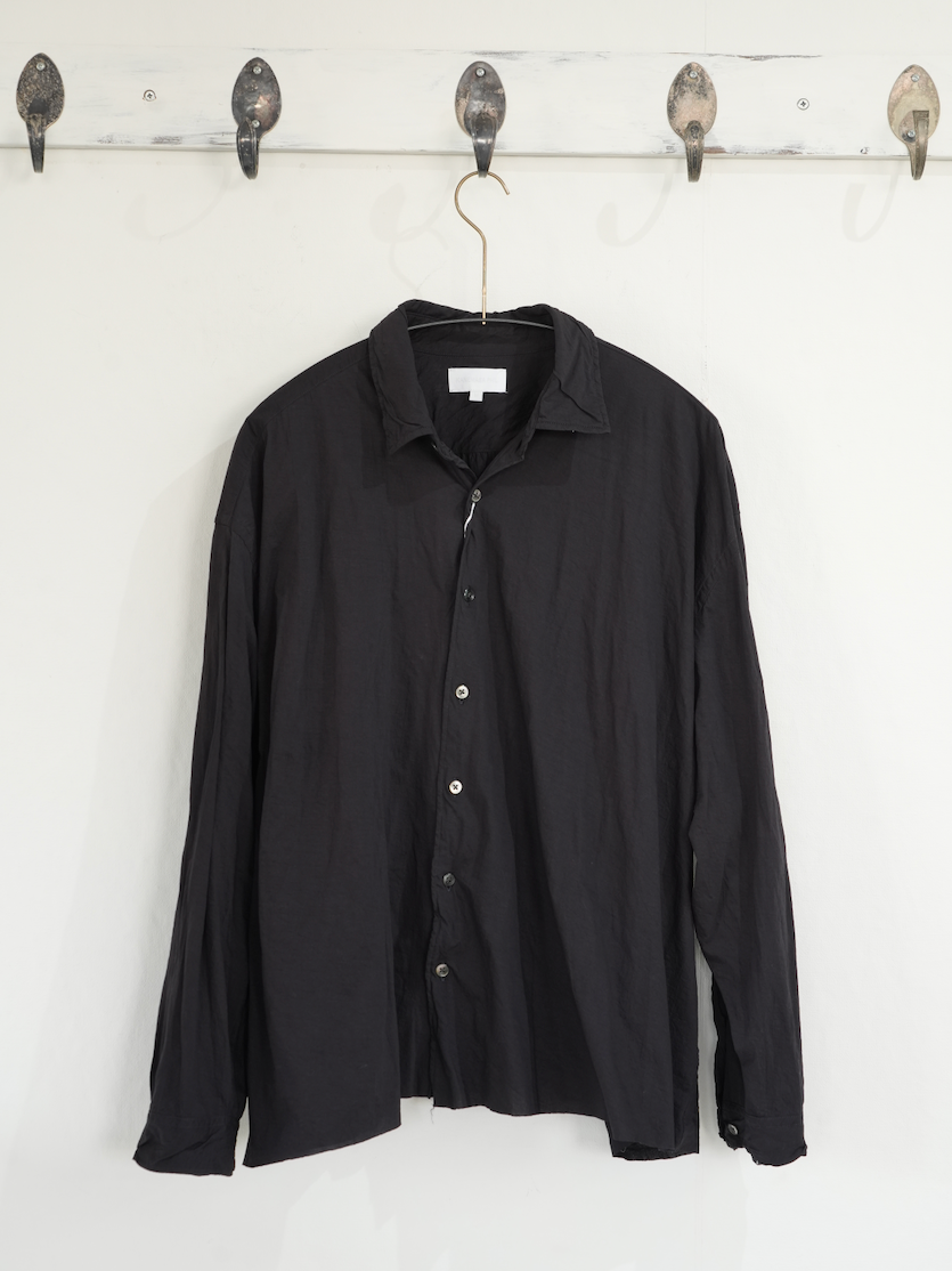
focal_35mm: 63
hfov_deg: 23.3
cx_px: 482
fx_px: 2311
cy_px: 607
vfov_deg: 30.7
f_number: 6.3
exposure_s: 1/40
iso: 800
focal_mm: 57
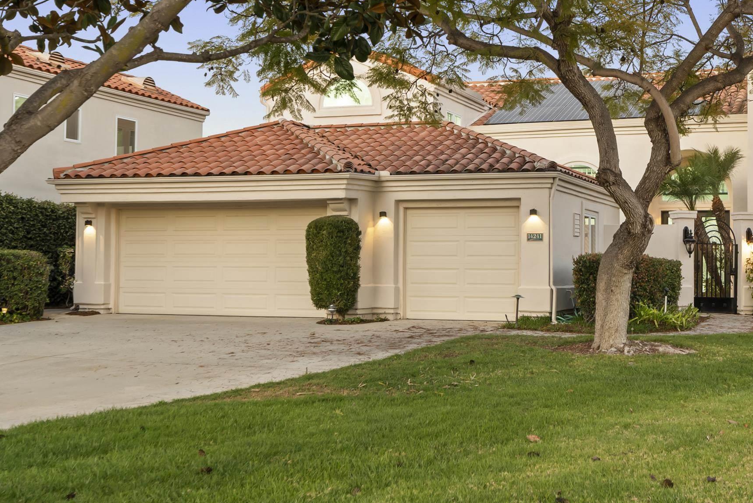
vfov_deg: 26.5
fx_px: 1067
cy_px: 210
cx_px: 471
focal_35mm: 51
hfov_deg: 38.6
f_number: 8
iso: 500
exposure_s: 1.6
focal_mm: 35
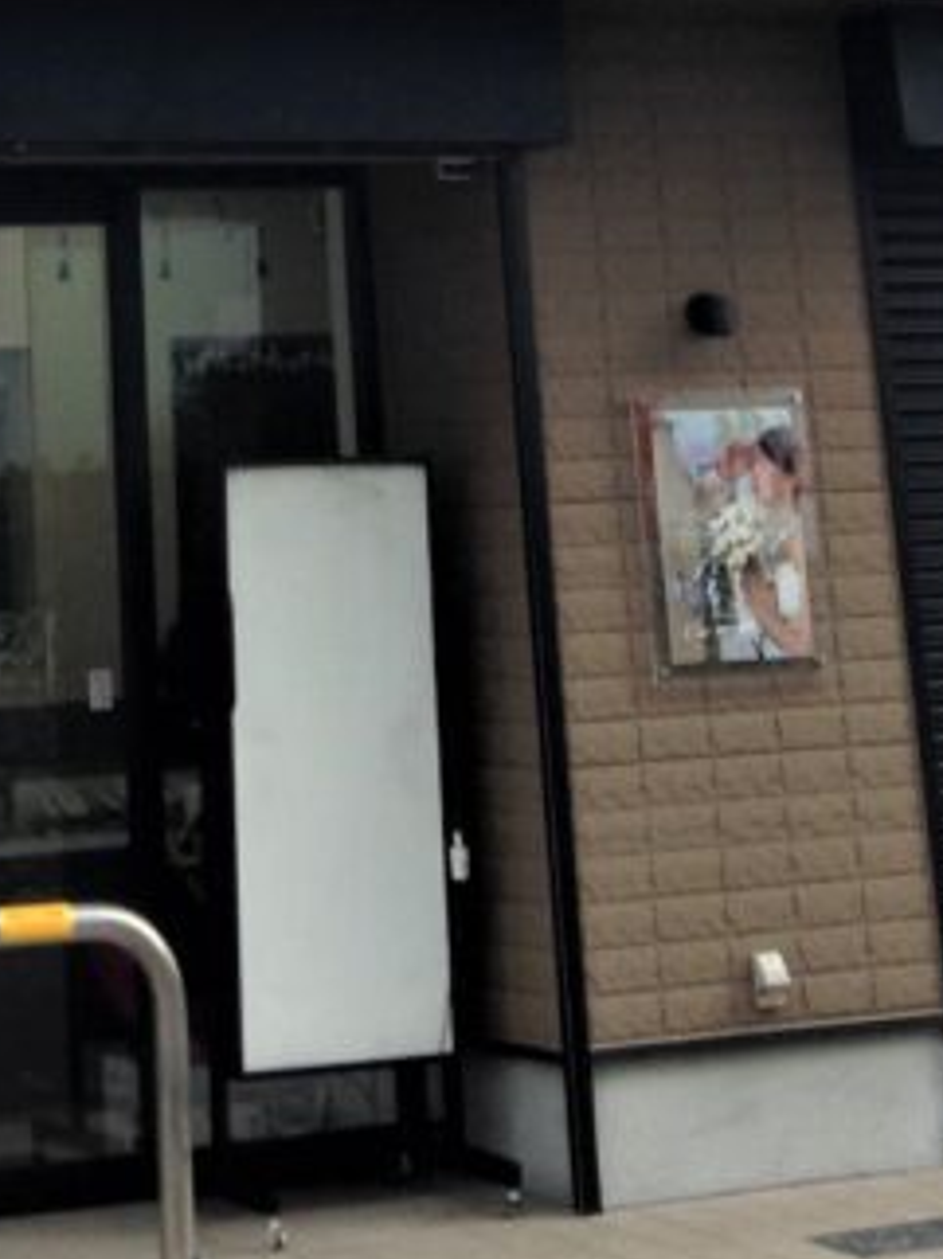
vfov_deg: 16.9
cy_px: -649
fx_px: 3819
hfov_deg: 14.1
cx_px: 313
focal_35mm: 105
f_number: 2.4
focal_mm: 4.12
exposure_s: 1/272
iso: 50
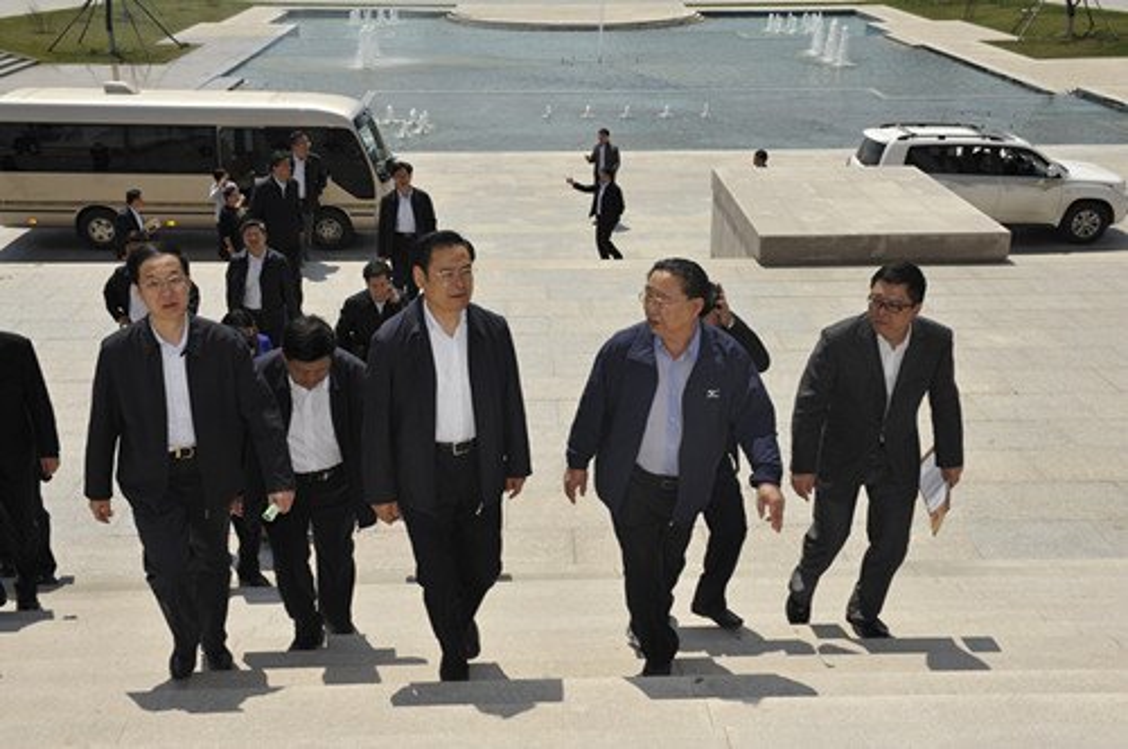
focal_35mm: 40
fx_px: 1252
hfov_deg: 48.5
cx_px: 564
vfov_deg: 33.3
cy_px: 374
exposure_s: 1/250
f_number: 16
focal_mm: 40
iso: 250
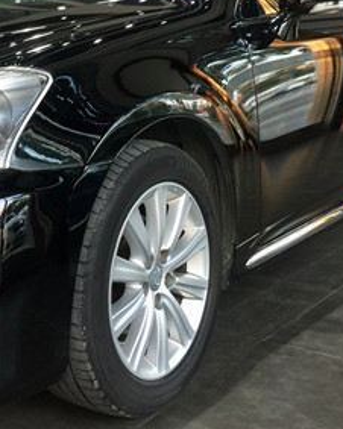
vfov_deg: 29.0
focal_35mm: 64
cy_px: 89
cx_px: 23
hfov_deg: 23.1
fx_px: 813
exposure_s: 1/17
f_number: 2.2
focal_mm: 4.15
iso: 40
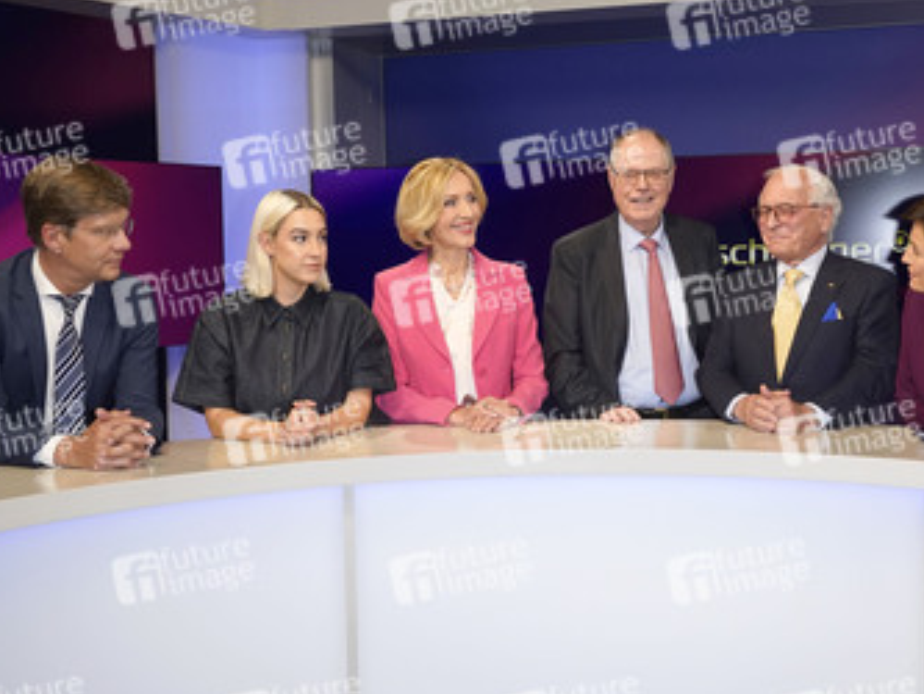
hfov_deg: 47.8
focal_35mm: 39
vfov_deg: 36.8
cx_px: 498
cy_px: 364
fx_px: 1041
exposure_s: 1/160
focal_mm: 30
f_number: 6.3
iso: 2000
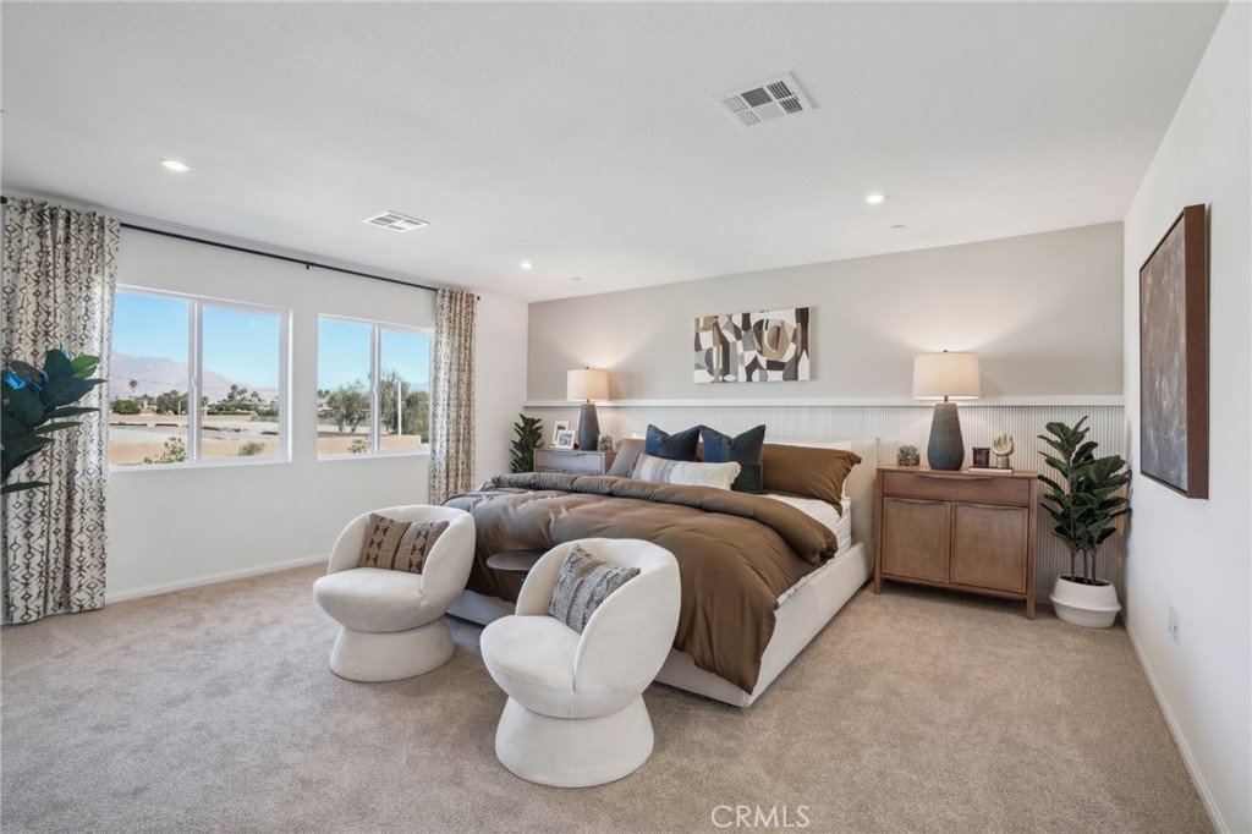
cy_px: 417
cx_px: 626
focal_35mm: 16
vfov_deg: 73.7
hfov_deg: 96.8
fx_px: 556
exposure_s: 1/30
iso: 400
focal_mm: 16
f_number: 7.1
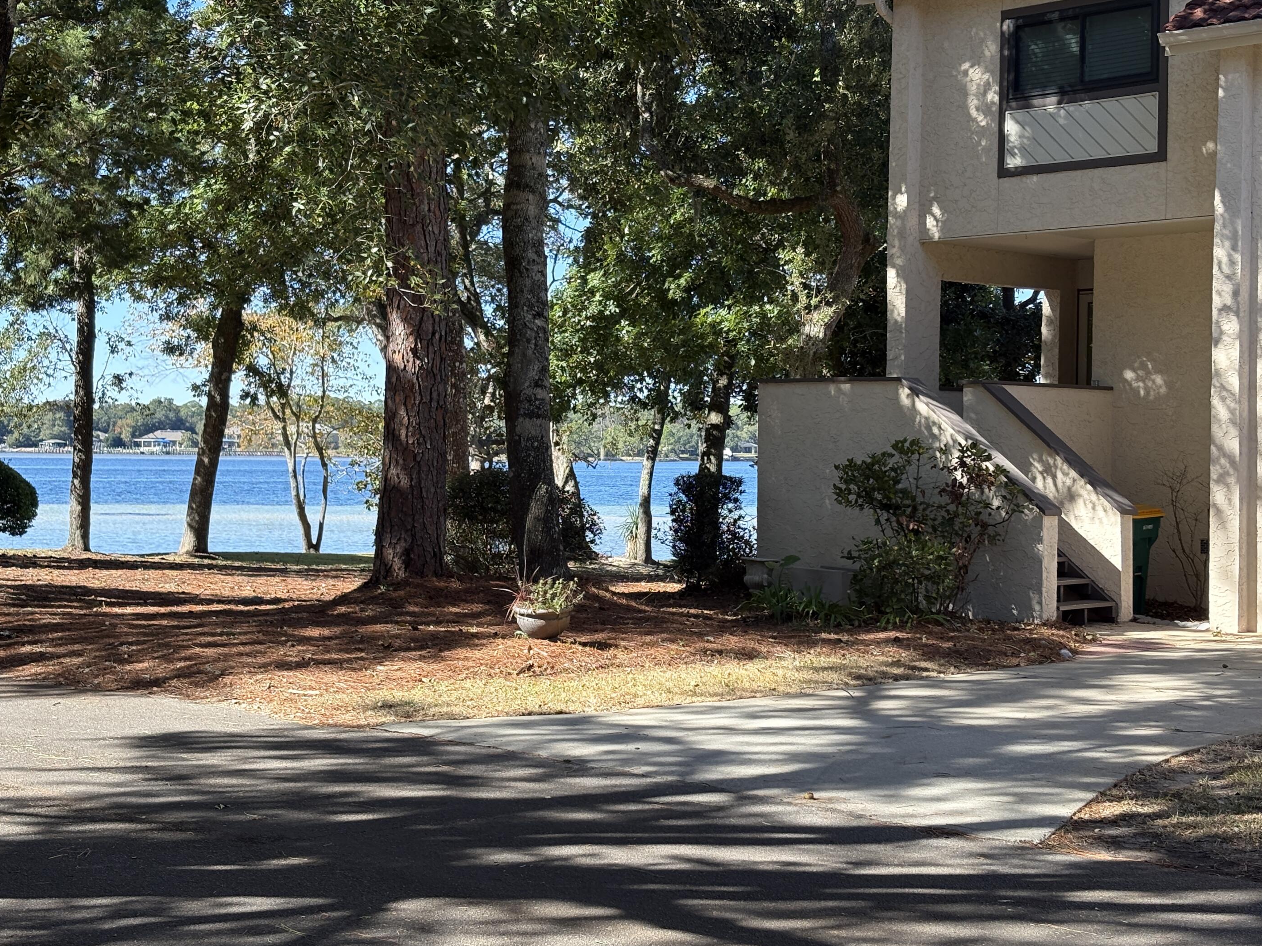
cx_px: 620
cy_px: 472
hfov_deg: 34.4
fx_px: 2041
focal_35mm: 56
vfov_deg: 26.1
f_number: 1.6
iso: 32
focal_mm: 5.96
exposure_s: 1/732
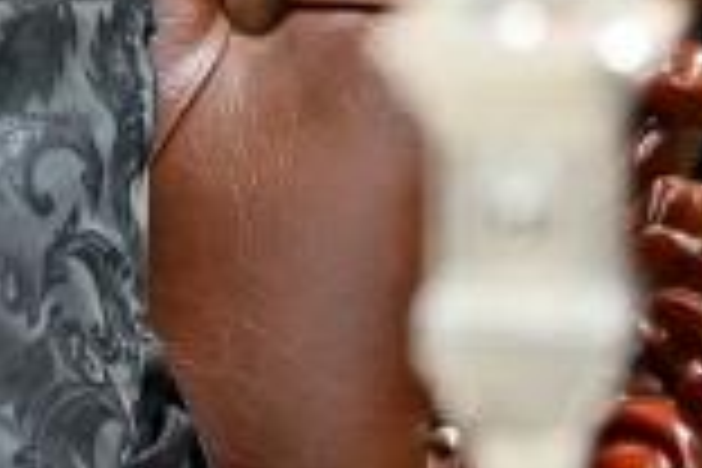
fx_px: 18758
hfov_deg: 2.1
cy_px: -585
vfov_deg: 1.4
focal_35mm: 962
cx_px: -1534
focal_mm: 98
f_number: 4
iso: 800
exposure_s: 1/200
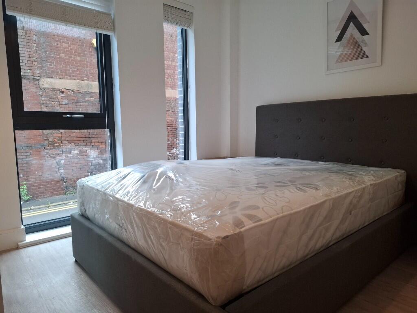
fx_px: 277
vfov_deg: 58.9
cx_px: 208
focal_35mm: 23
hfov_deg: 73.9
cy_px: 156
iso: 160
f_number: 1.8
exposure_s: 1/100
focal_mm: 5.54
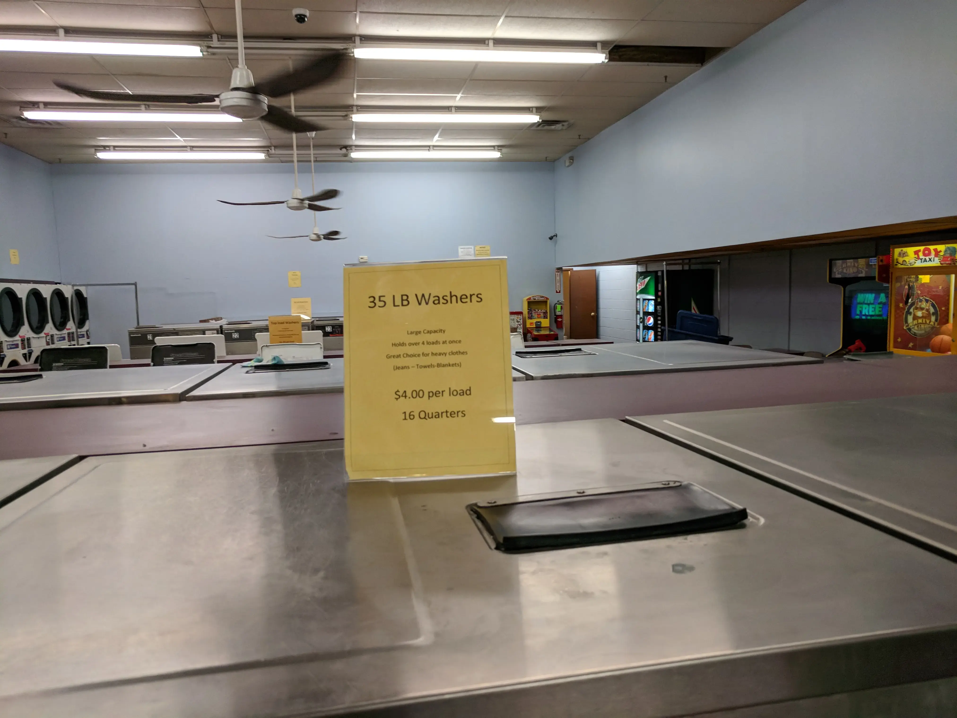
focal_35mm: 26
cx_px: 478
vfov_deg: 53.1
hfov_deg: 67.3
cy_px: 359
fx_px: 719
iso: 235
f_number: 2
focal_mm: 4.67
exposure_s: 1/120
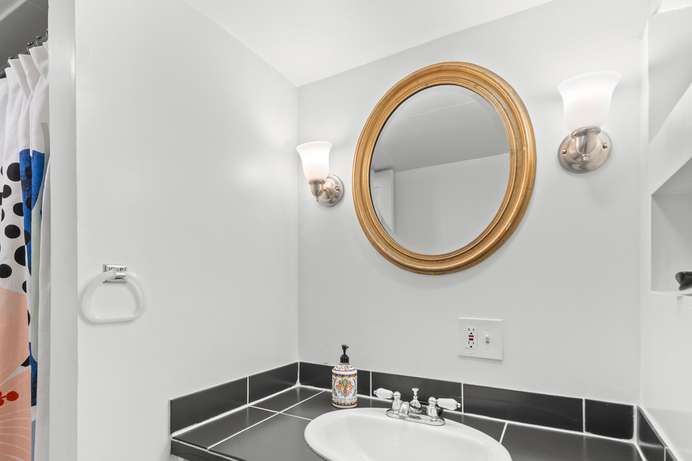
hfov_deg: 83.6
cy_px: 291
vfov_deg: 61.0
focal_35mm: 20
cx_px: 304
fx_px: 384
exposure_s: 1/6
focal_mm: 15
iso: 400
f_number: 9
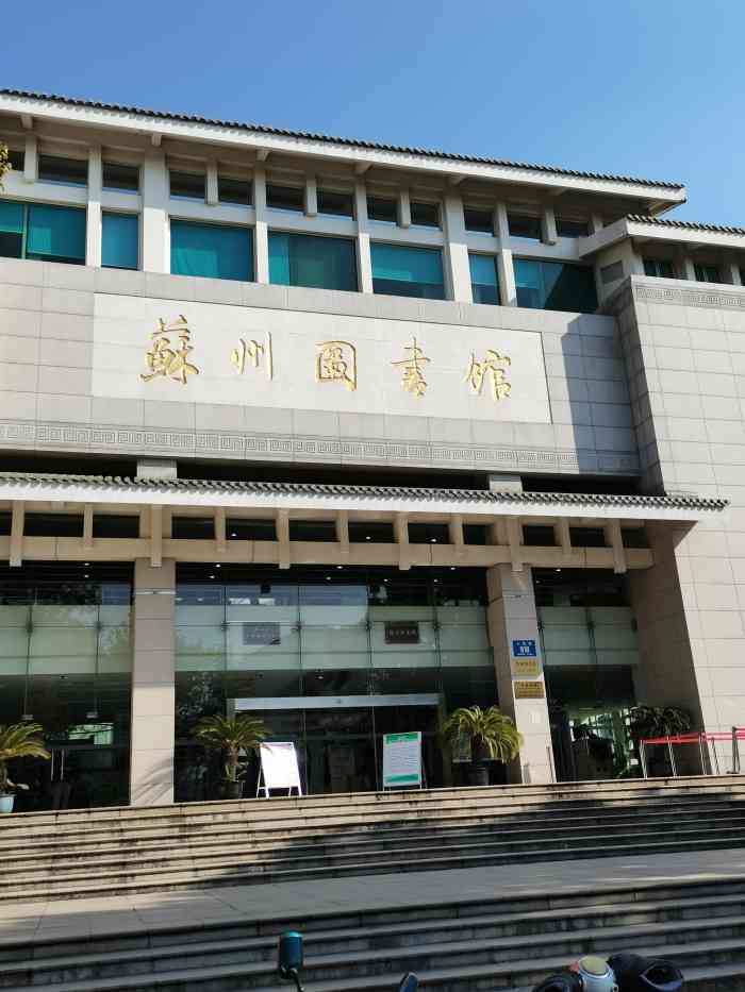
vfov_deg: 58.3
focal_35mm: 31
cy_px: 496
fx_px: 889
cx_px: 372
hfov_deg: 45.5
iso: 50
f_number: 1.8
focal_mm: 5.58
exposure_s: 1/1111
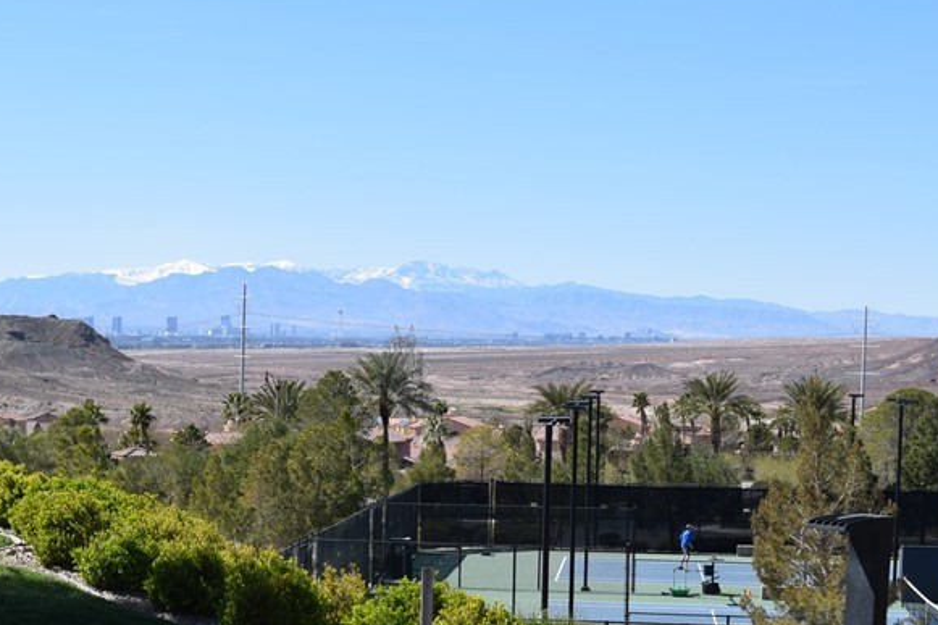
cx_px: 154
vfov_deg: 16.1
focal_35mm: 84
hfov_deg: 23.7
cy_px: 537
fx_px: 2188
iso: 200
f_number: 10
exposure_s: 1/400
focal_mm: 30
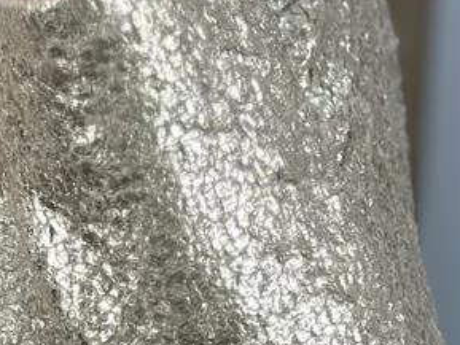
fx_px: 3536
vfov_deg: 5.4
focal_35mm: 266
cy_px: 747
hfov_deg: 7.3
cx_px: -274
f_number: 1.78
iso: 80
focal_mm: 6.86
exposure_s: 1/141
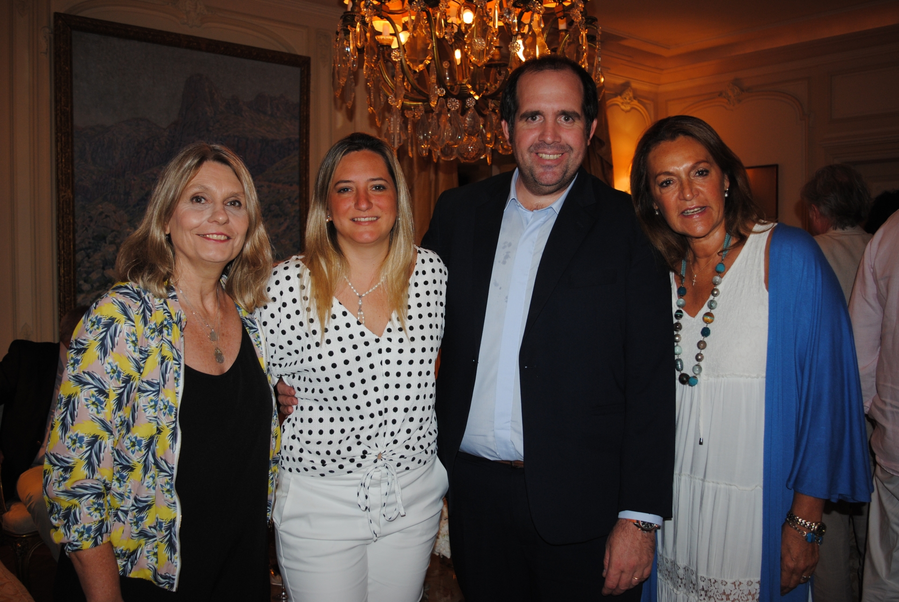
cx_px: 450
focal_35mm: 33
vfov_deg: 40.1
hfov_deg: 57.2
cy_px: 301
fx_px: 825
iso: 200
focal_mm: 22
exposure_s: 1/60
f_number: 3.8
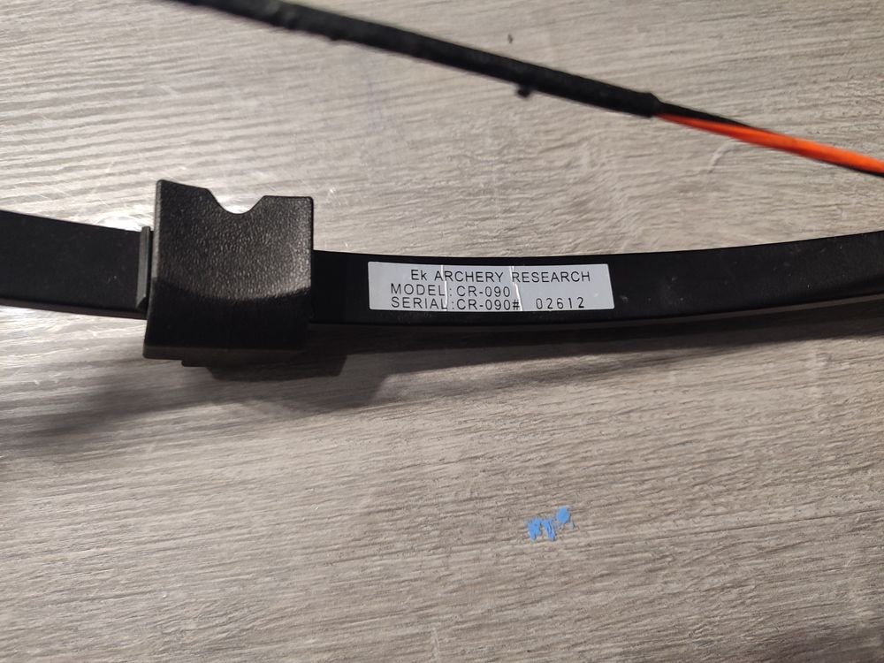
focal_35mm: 25
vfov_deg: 54.9
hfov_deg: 69.4
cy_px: 332
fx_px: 638
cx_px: 442
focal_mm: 5.95
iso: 716
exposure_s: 1/50
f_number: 1.89
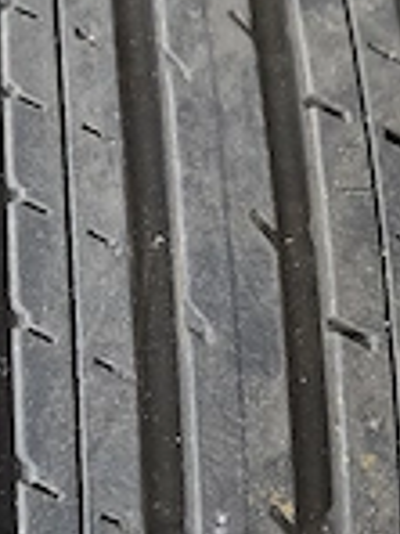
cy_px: 346
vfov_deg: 31.0
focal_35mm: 62
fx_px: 955
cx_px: 169
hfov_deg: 23.6
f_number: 1.8
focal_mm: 5.4
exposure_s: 1/25.1
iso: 640
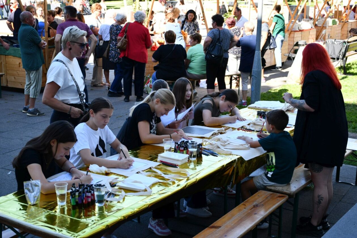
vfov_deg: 26.0
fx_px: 516
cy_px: 119
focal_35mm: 52
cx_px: 178
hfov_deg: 38.2
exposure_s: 1/250
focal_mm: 35
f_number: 5.6
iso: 250
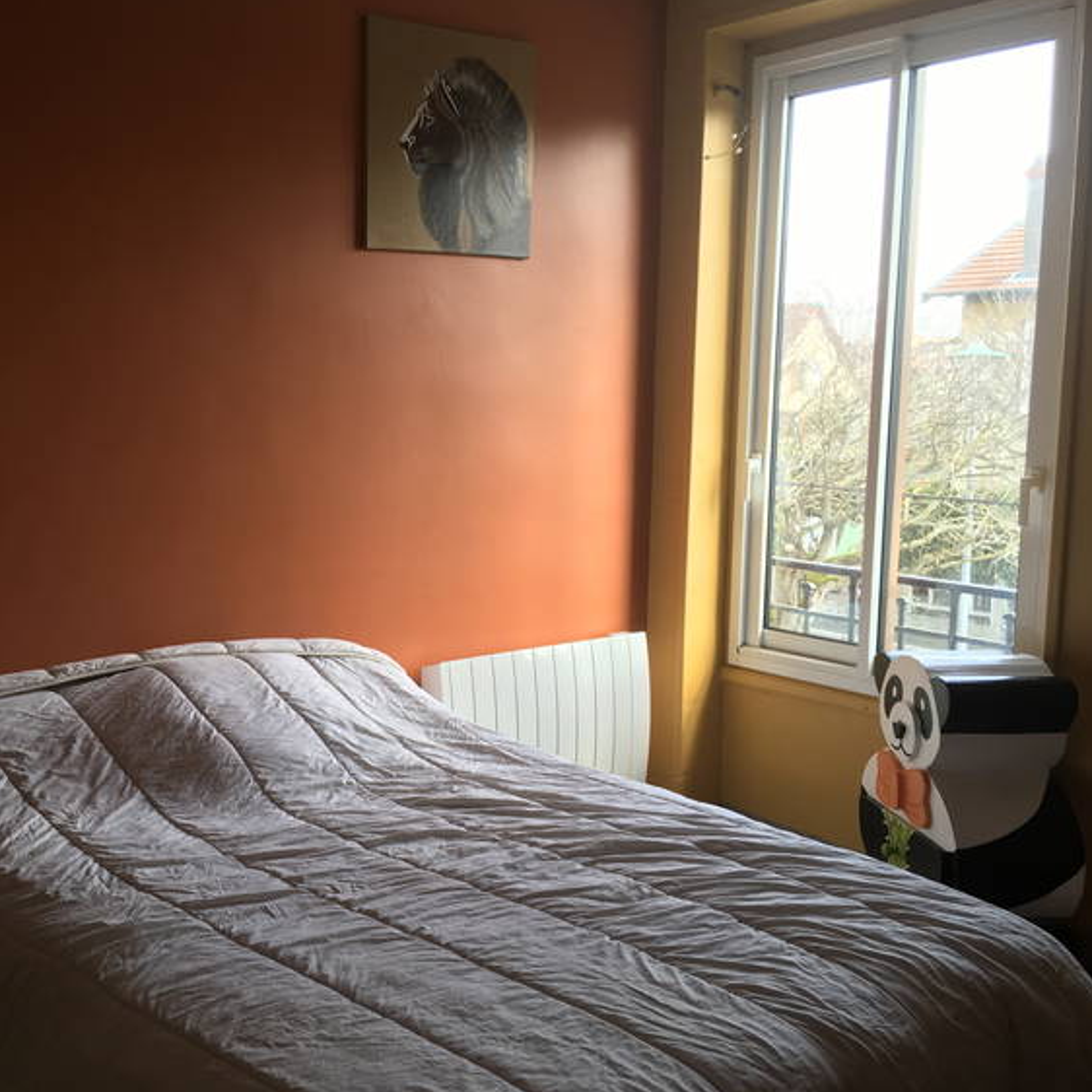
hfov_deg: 45.3
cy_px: 536
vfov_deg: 46.0
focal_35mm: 36
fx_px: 1285
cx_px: 361
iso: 32
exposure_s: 1/100
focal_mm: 4.15
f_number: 2.2
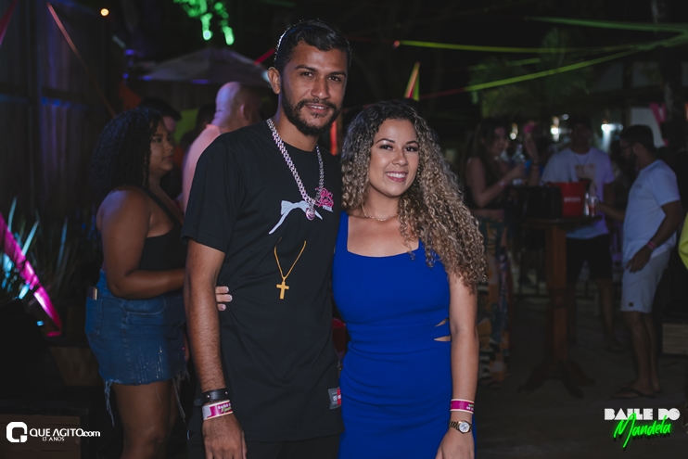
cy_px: 230
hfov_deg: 37.8
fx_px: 1003
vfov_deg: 25.8
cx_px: 344
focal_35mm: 52
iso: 800
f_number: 2.5
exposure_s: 1/200
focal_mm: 35
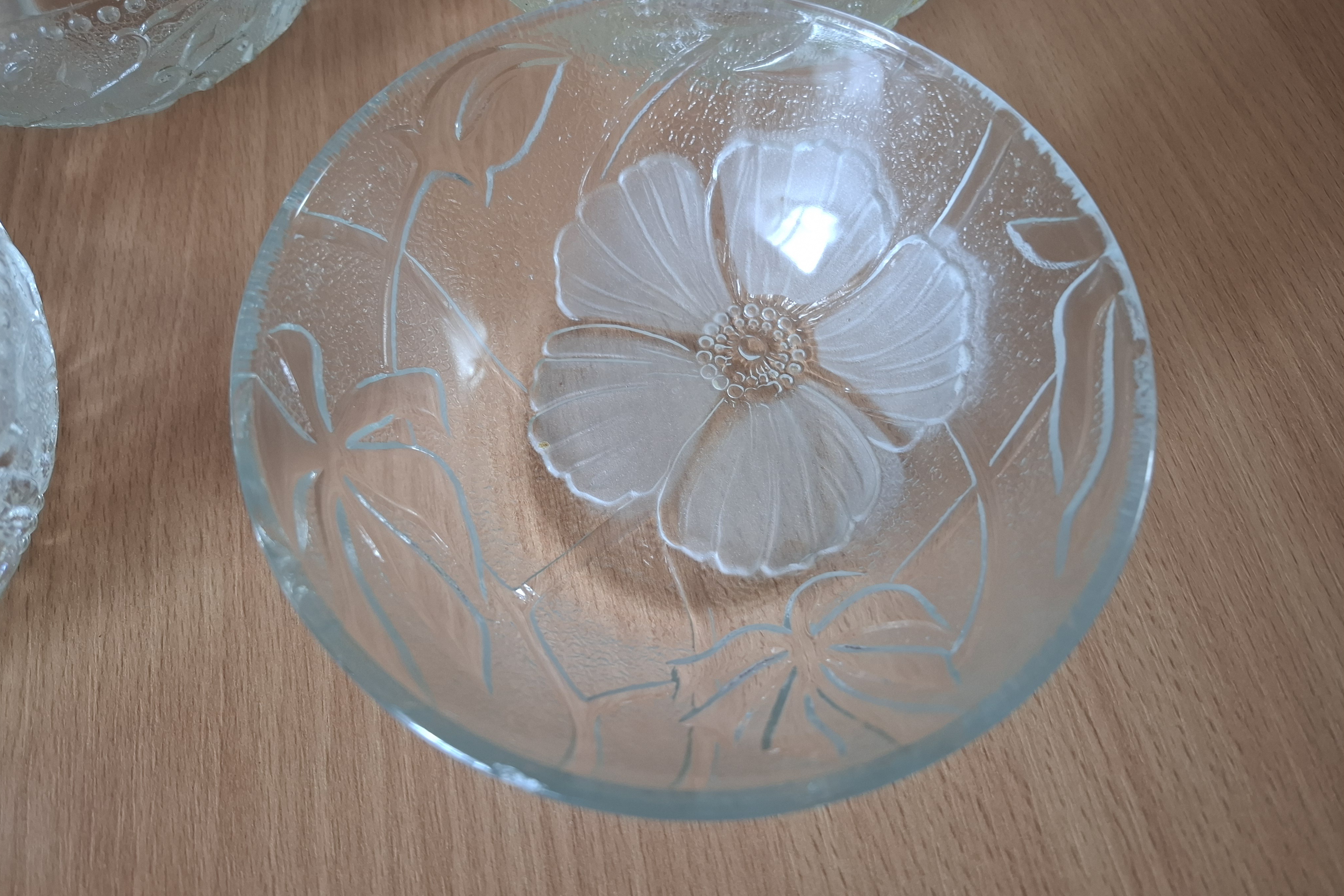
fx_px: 896
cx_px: 671
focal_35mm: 24
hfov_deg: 73.7
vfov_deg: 53.0
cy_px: 392
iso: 320
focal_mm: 5.54
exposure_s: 1/50
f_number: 1.8
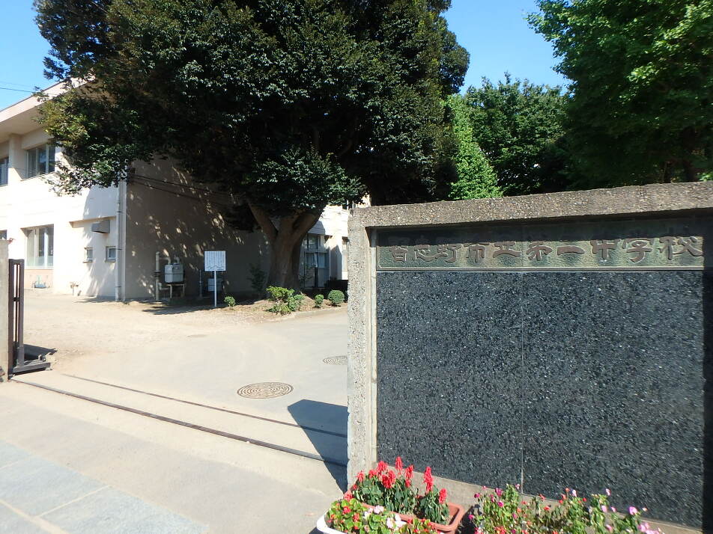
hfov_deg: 79.0
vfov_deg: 63.4
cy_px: 267
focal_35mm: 21
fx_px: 433
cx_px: 356
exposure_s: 1/640
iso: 125
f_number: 3.5
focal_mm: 3.7
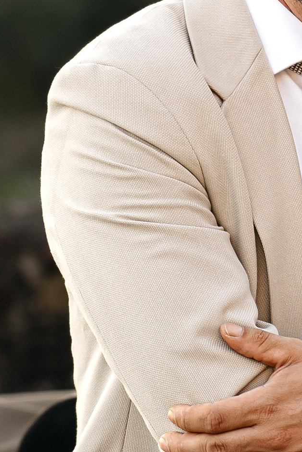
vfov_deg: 7.2
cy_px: 44
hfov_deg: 4.8
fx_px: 3597
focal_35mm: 286
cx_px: 134
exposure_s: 1/320
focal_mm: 70
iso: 50
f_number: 2.8
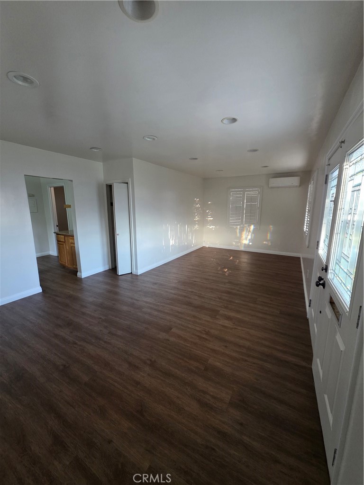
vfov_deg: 106.2
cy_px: 242
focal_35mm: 13
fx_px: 182
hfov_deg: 89.9
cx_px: 182
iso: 400
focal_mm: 2.2
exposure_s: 1/60
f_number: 1.9
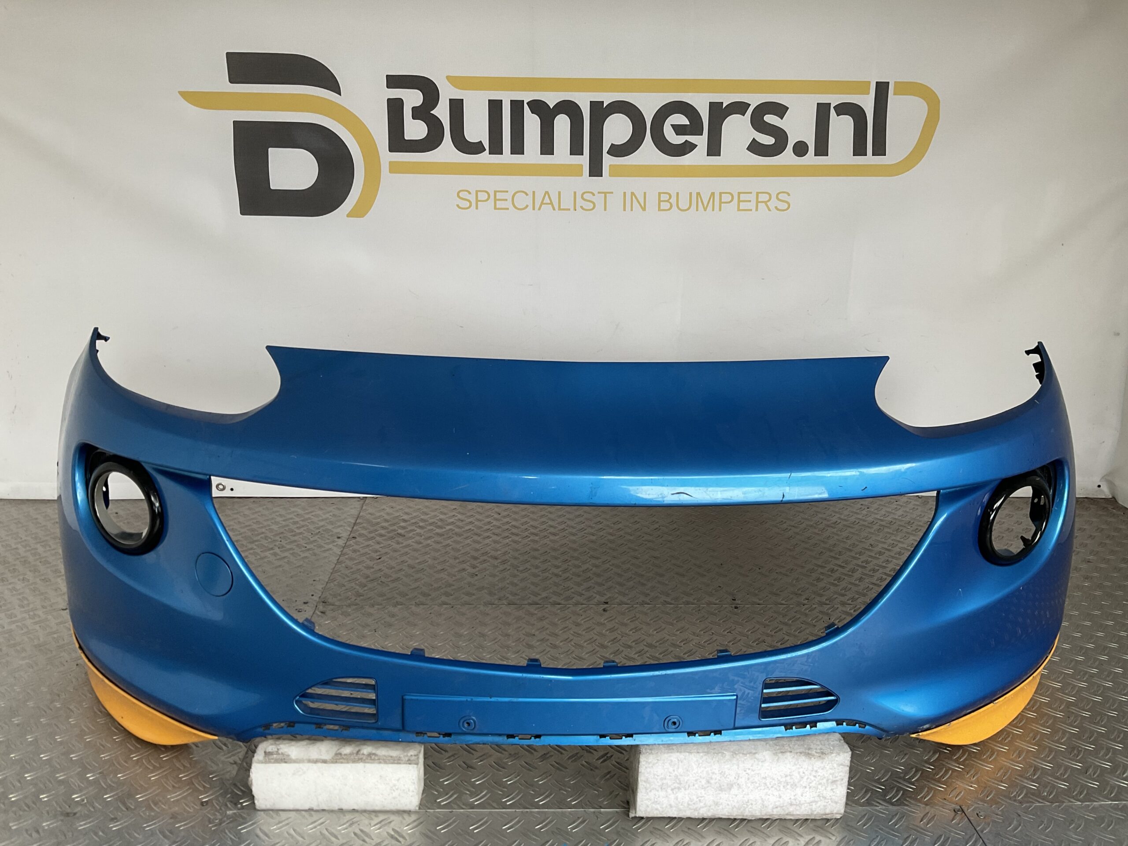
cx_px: 564
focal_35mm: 29
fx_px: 945
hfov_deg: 61.7
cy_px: 423
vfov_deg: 48.2
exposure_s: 1/50
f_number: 1.8
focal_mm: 3
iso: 40
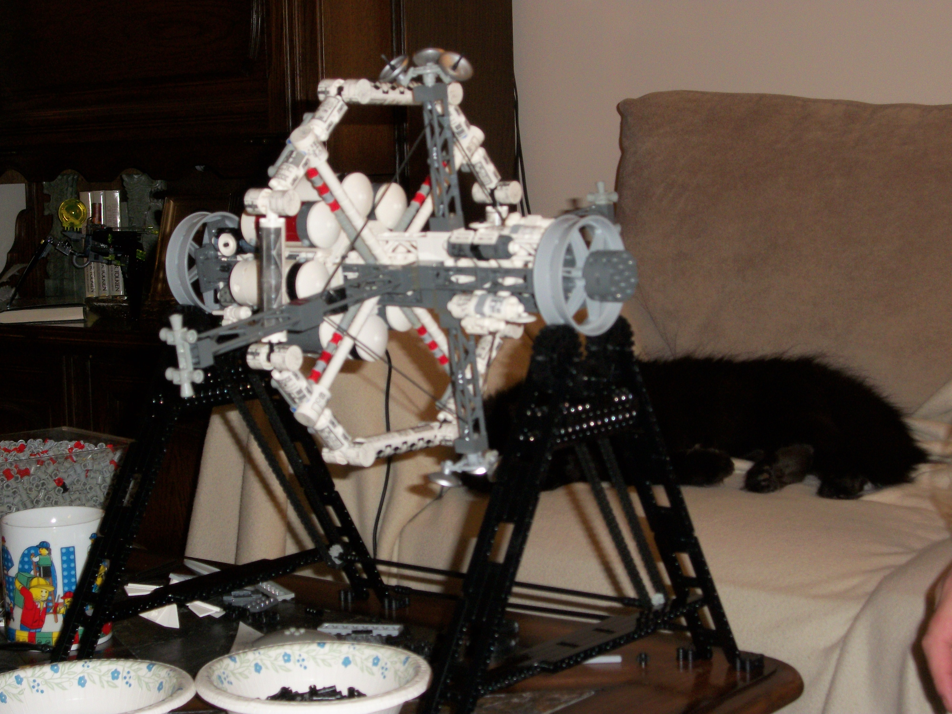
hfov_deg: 28.6
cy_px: 357
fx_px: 1870
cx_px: 476
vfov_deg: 21.6
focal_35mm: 68
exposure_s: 1/50
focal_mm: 12.1
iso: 160
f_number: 4.5
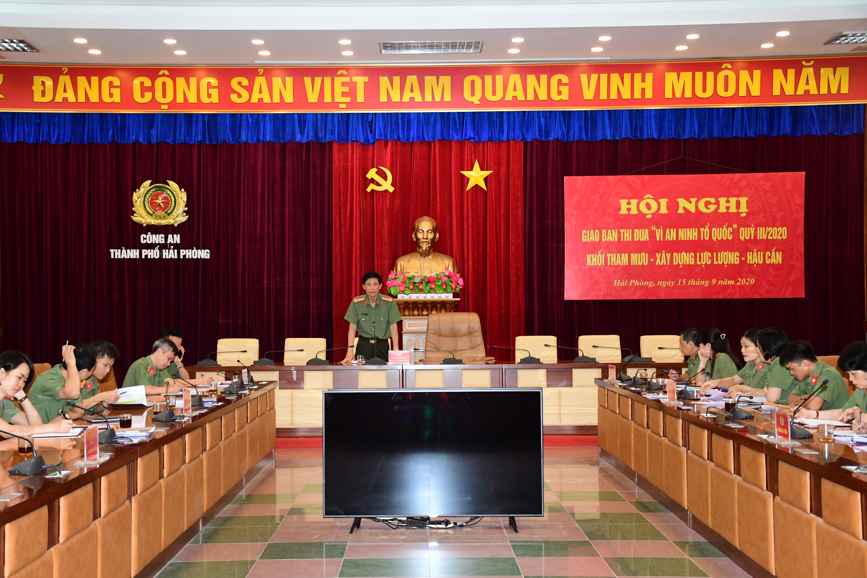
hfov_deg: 38.9
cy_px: 289
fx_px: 1228
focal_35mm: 51
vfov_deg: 26.5
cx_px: 434
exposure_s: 1/200
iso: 2000
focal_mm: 34
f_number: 5
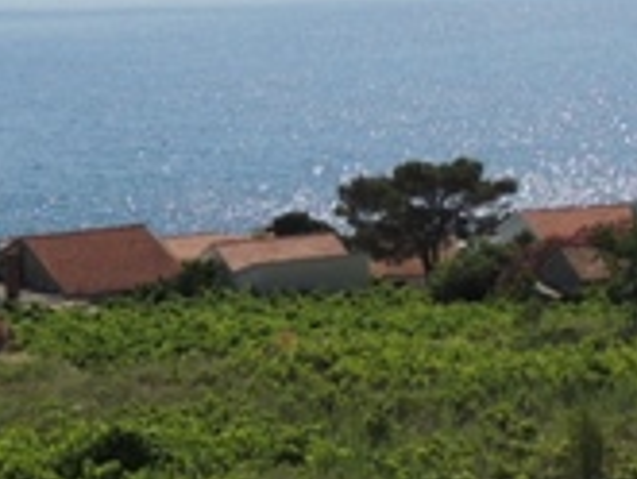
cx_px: 429
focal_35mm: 136
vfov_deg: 10.8
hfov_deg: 14.5
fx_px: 2504
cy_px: -66
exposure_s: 1/1600
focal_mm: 4.9
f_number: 3.8
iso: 100
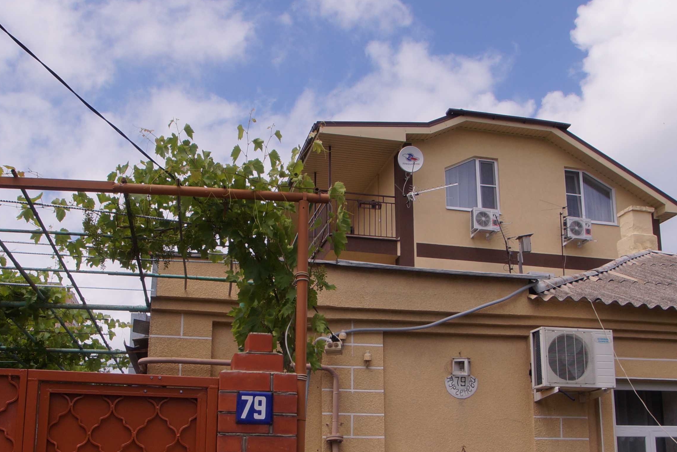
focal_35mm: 39
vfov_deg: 33.3
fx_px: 737
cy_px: 345
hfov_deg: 49.3
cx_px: 348
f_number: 8
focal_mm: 11
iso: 100
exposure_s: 1/200
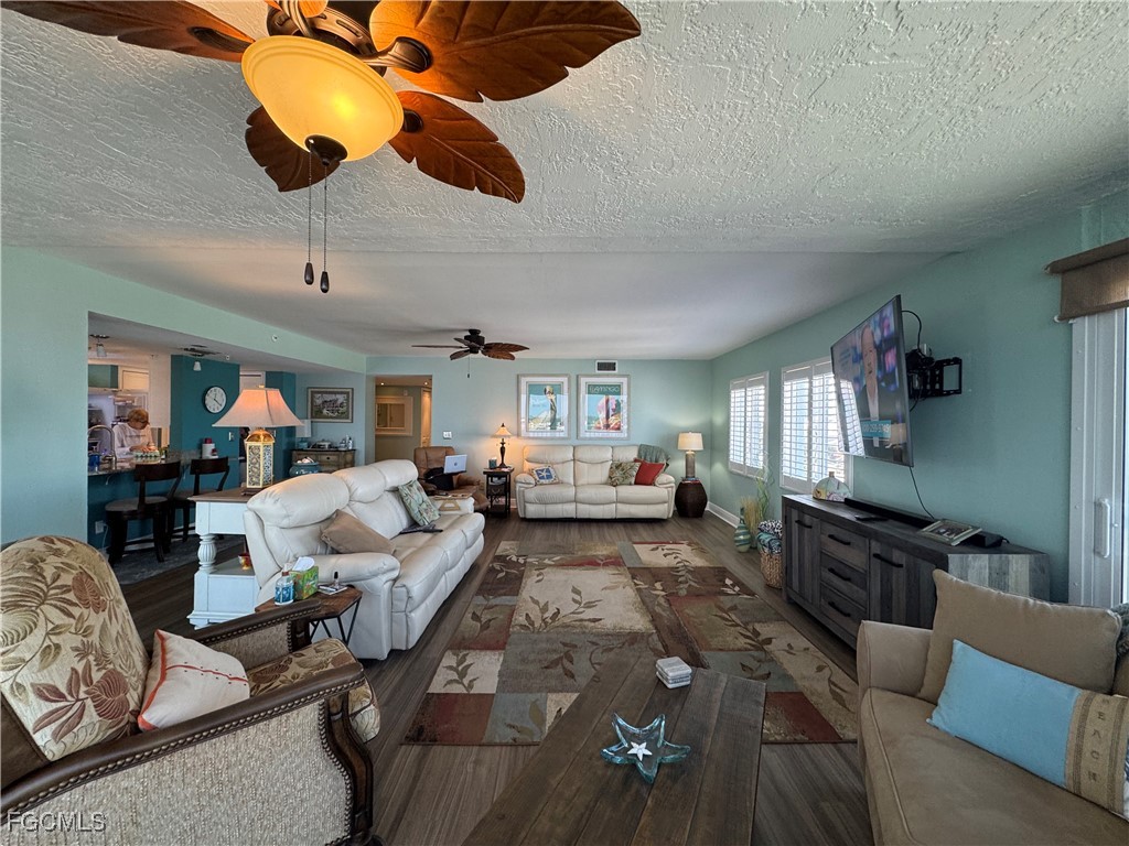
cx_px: 564
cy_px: 423
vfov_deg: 85.7
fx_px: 457
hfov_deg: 102.1
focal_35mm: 14
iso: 160
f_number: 2.2
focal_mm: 2.22
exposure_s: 1/120
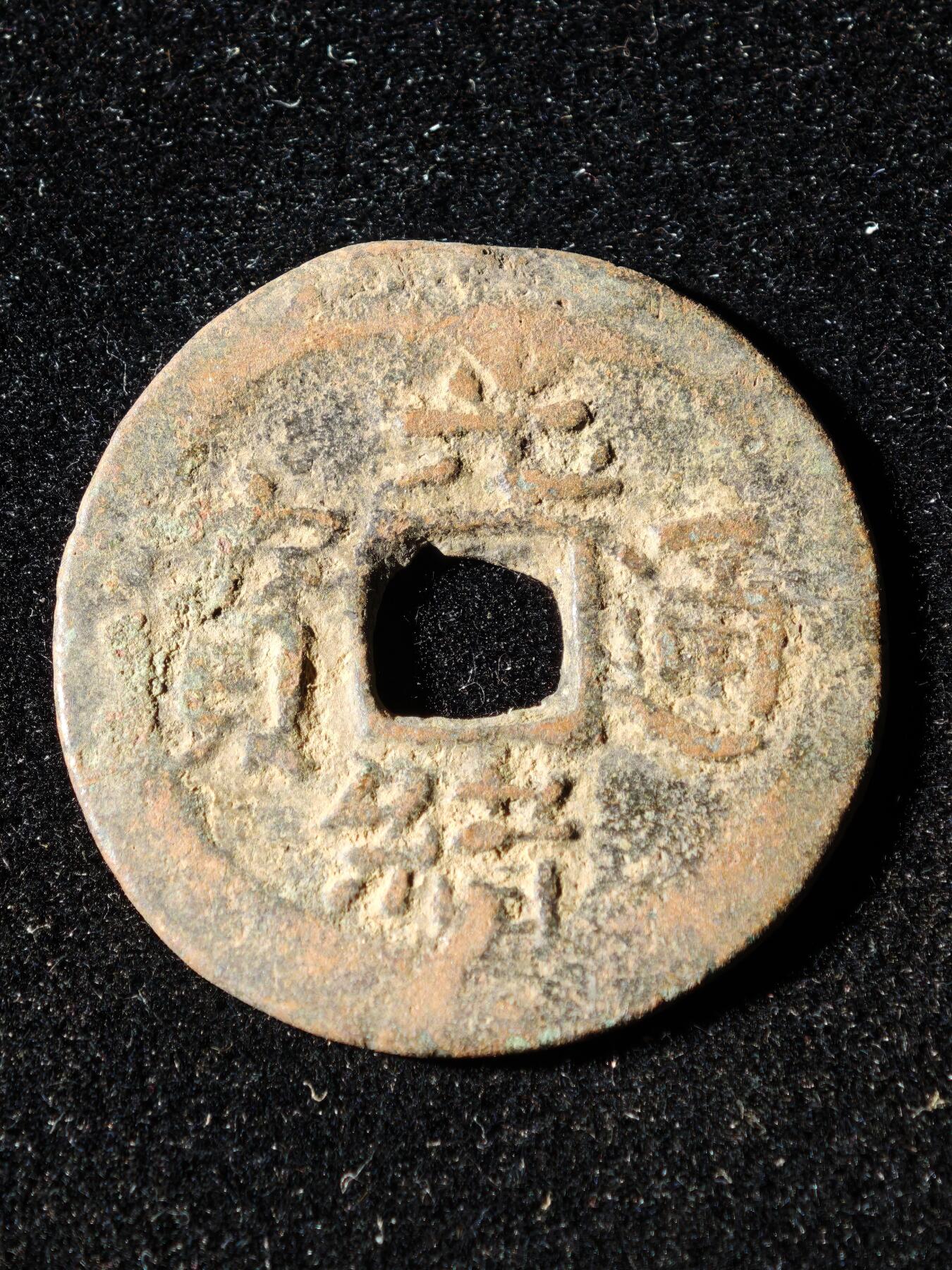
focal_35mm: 109
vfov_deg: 18.0
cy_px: 635
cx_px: 476
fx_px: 3997
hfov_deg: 13.6
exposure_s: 1/98.8
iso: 250
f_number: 2
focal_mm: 9
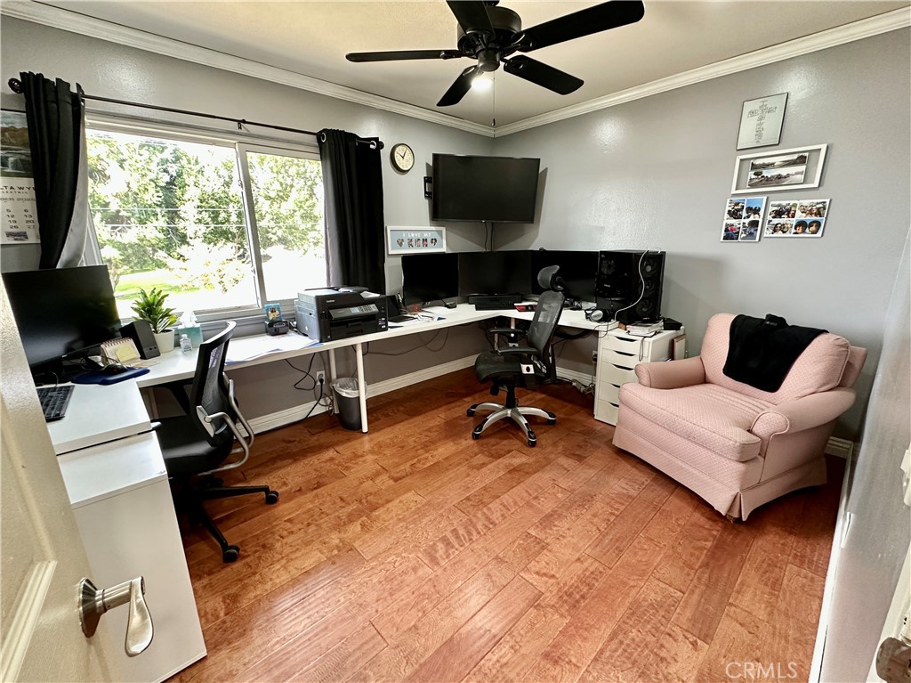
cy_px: 342
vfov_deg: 85.6
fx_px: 368
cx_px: 456
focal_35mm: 14
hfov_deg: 102.1
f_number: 2.2
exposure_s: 1/60
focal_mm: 2.22
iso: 250
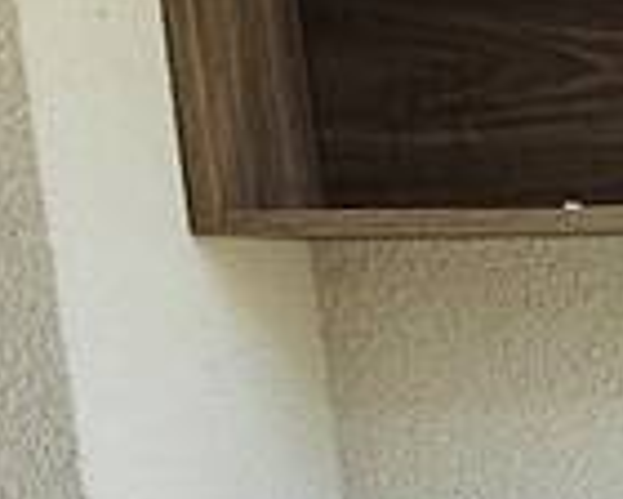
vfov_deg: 15.2
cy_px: 575
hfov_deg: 13.5
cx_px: 1540
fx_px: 1807
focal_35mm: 98
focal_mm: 2.2
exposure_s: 1/60
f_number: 2.2
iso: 125
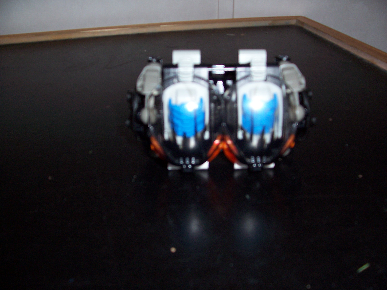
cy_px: 145
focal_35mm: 34
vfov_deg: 41.8
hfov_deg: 54.0
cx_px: 194
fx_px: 380
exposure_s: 1/60
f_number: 2.7
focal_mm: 5.6
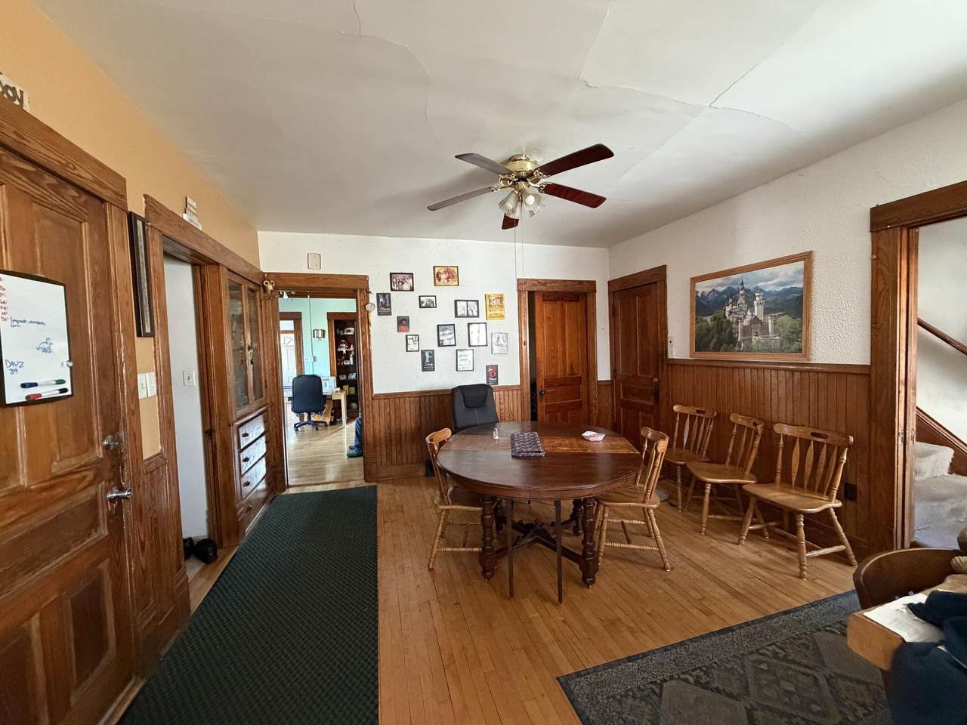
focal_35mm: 14
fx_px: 391
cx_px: 484
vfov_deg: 85.7
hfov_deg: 102.1
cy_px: 362
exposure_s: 1/60
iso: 800
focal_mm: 2.22
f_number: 2.2
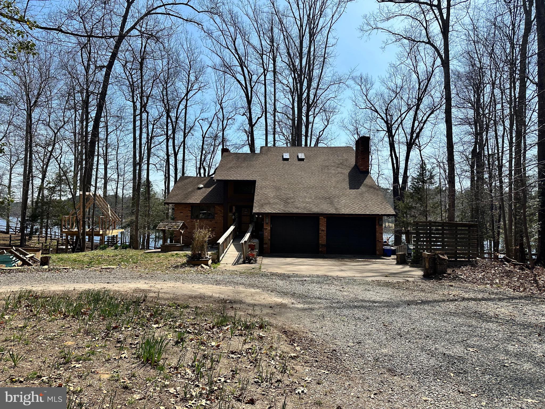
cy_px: 204
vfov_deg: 56.8
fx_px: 378
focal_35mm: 24
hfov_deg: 71.6
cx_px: 272
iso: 80
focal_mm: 6.86
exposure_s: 1/5000
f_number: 1.78
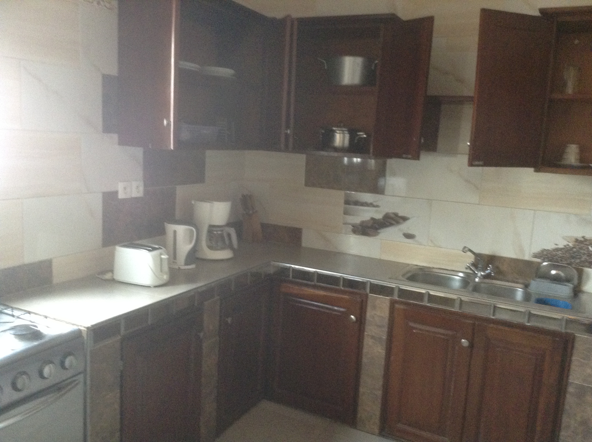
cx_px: 296
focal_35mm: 33
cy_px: 221
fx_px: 564
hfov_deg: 55.4
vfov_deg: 42.8
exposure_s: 1/24
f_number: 2.4
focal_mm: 3.3
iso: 200
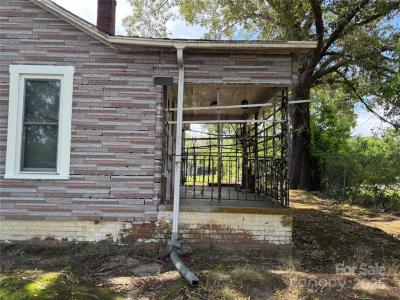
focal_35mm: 24
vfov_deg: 56.8
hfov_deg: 71.6
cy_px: 150
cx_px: 200
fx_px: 277
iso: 80
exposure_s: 1/481
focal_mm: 6.76
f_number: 1.78
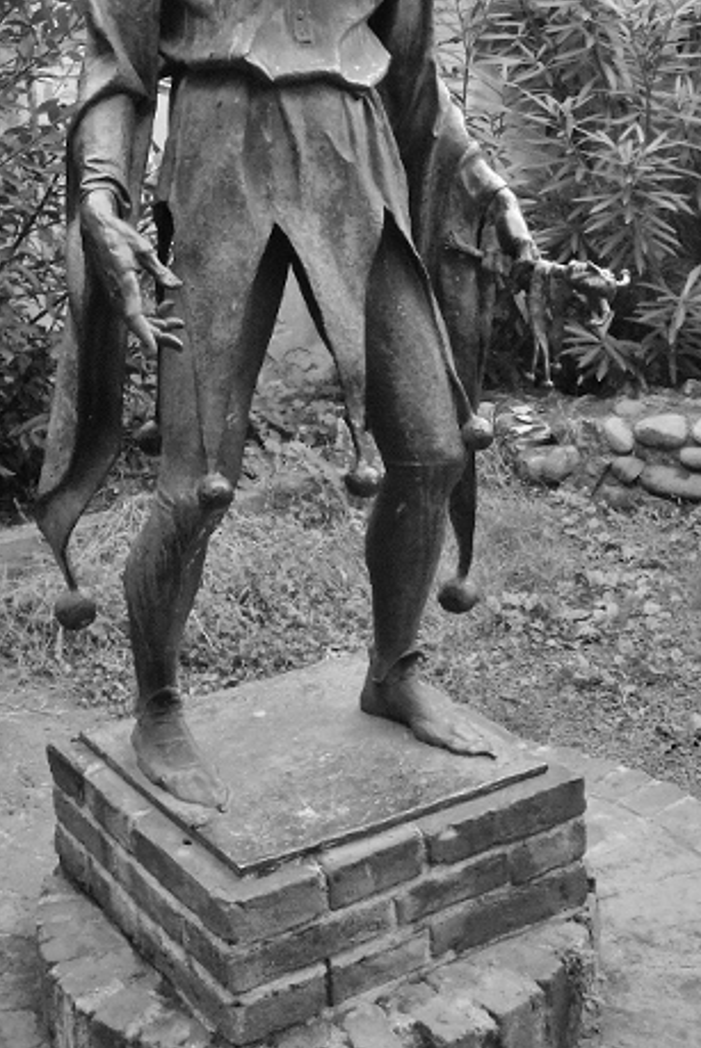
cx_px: 299
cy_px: 265
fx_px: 1599
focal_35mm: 55
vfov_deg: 35.5
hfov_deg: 24.7
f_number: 13
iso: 6400
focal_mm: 21
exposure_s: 1/160
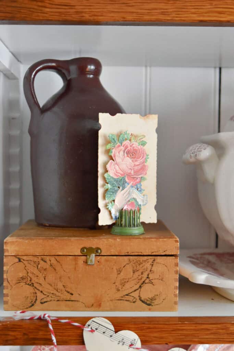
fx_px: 526
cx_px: 117
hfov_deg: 25.1
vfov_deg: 36.9
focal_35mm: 54
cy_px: 176
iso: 1250
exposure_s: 1/60
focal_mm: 36
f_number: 4.8
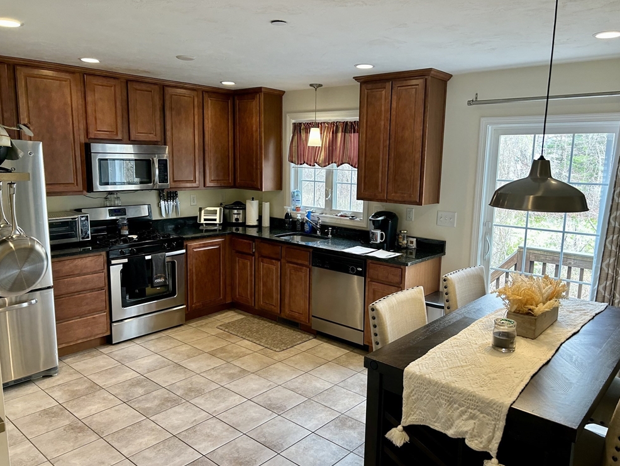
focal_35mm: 27
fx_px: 484
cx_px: 318
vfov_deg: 51.4
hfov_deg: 65.3
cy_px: 234
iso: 125
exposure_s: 1/120
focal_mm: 5.7
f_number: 1.5
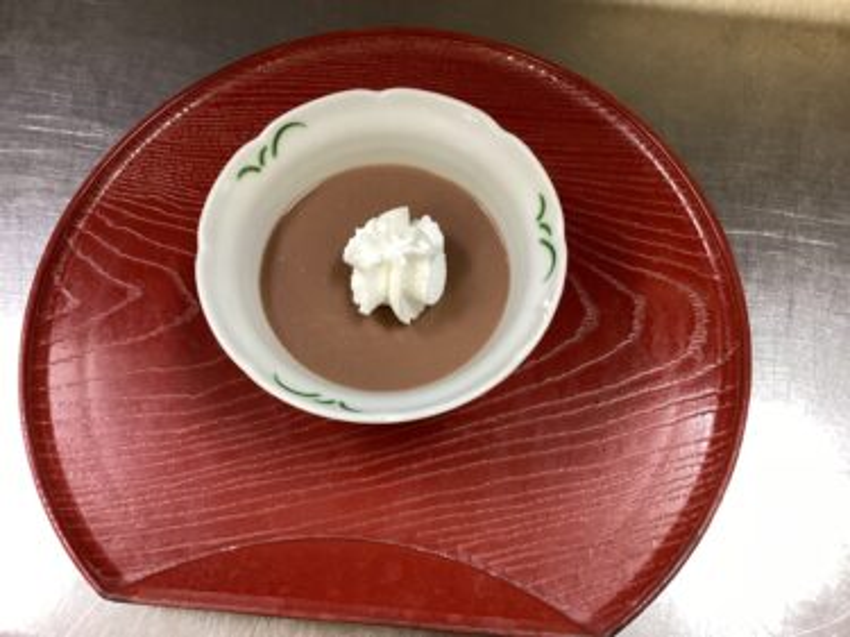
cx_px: 425
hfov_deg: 58.4
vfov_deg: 45.4
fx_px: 761
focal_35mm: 31
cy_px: 318
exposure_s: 1/50
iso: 160
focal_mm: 3.3
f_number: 2.4
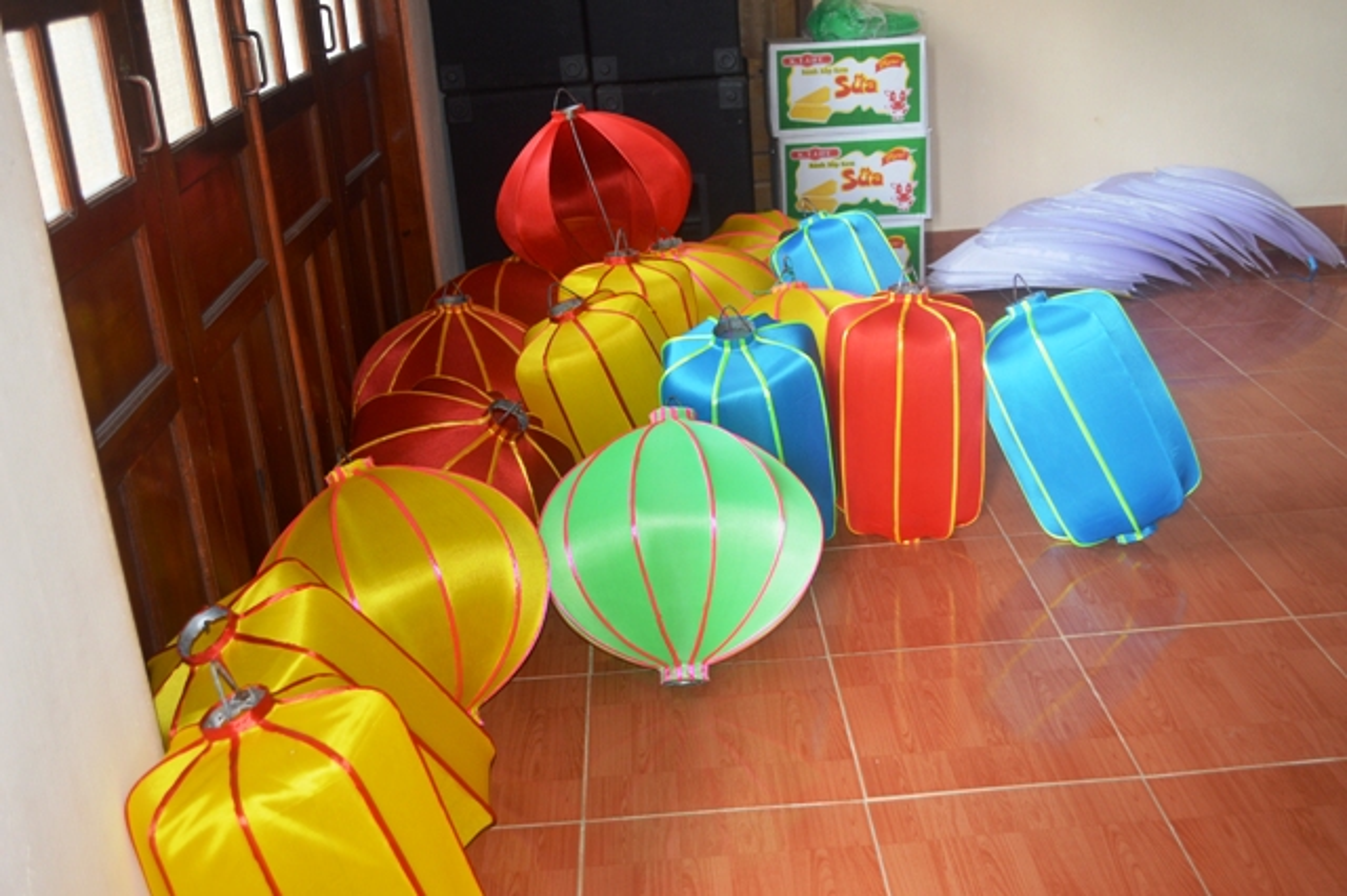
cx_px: 674
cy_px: 448
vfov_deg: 36.8
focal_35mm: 36
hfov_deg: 53.2
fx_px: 1346
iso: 400
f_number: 4
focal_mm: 24
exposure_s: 1/60
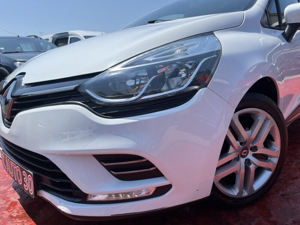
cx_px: 150
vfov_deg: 53.1
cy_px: 112
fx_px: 225
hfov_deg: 67.3
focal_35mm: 26
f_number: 1.6
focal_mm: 5.1
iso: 50
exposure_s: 1/3623
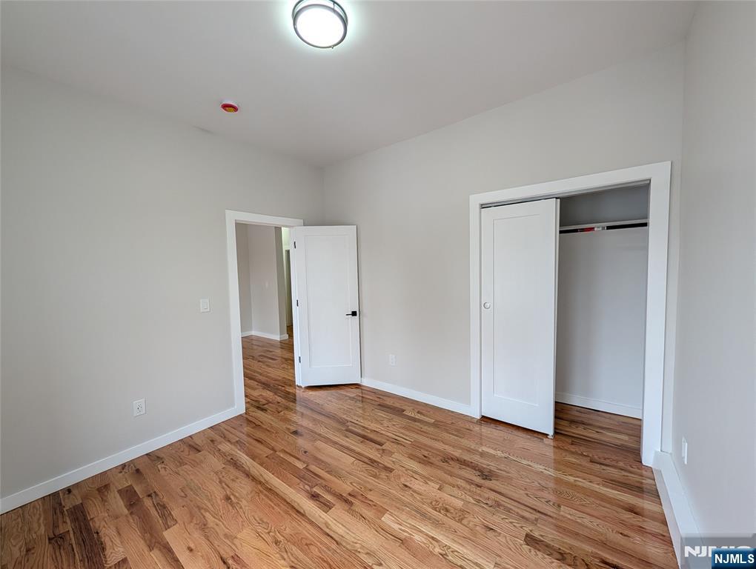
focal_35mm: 12
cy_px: 284
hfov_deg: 110.5
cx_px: 378
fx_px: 262
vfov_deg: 94.6
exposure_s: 1/120
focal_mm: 2.02
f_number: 1.7
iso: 127
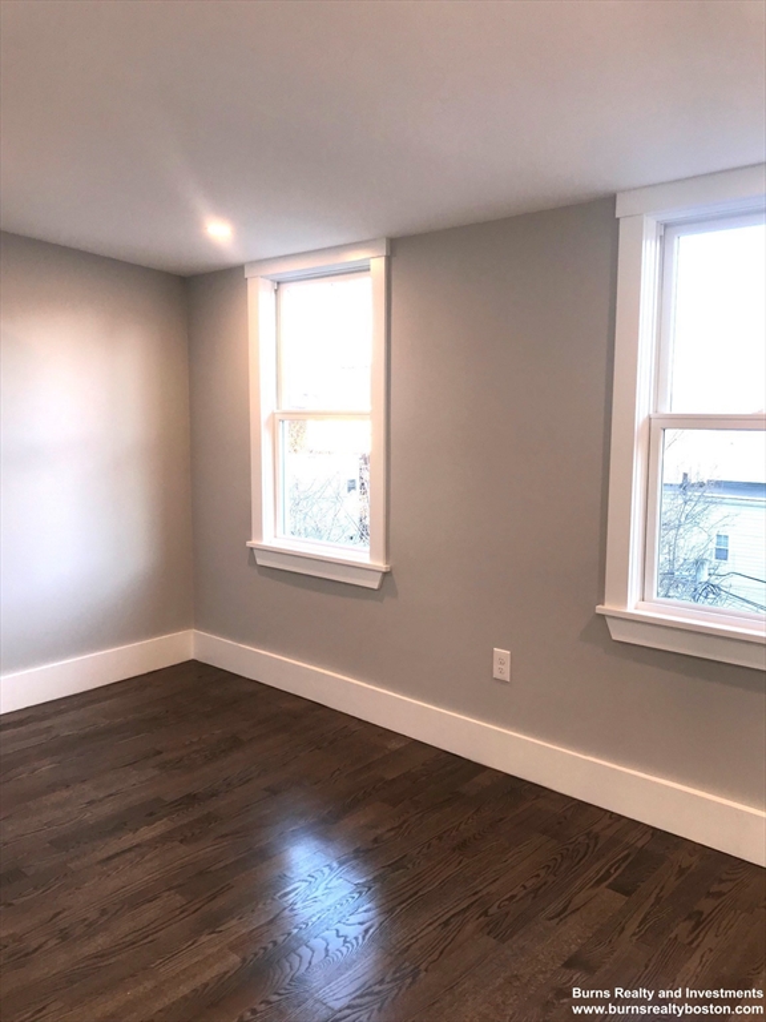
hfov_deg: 49.7
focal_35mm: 28
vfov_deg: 63.4
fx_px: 826
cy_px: 511
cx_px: 383
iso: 20
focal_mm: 3.99
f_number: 1.8
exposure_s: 1/41
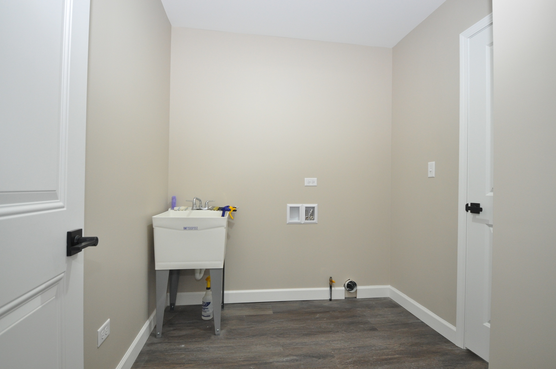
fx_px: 278
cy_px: 184
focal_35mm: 18
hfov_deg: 90.1
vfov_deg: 67.2
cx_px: 278
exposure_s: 1/60
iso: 800
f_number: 4
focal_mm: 12
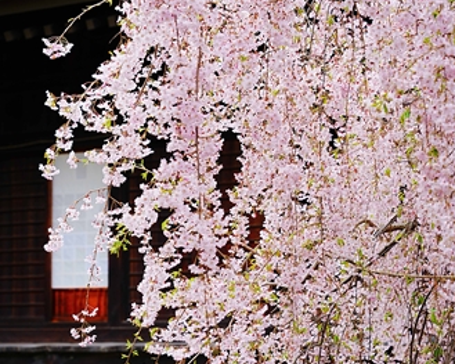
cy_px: 183
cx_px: 254
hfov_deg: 20.0
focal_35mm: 96
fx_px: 1292
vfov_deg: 16.0
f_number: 5.6
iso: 100
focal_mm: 84
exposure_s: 1/125
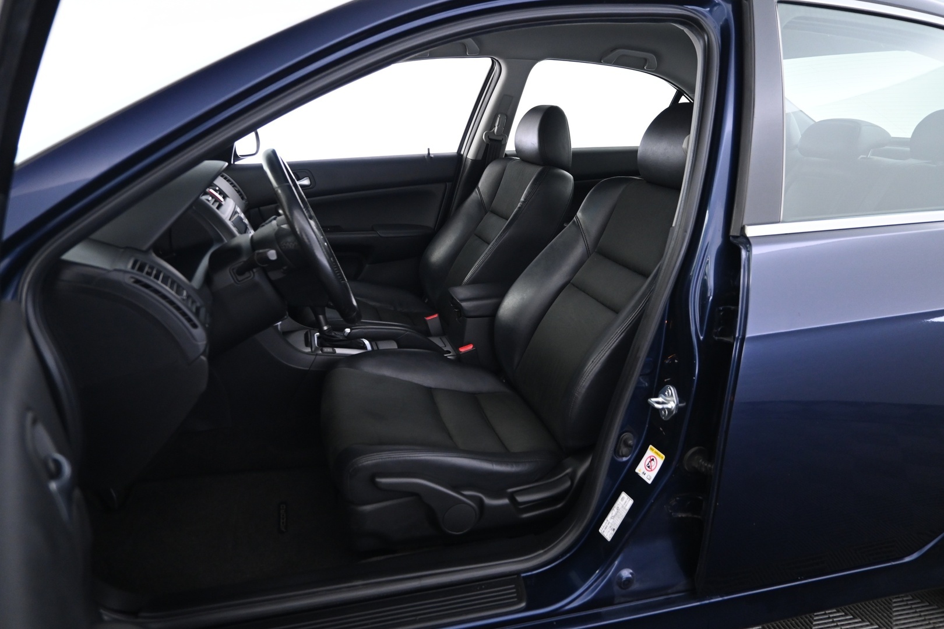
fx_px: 629
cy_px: 314
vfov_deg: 53.1
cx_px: 472
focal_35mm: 24
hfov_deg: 73.7
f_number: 3.5
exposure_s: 1/15
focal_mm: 16
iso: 1600
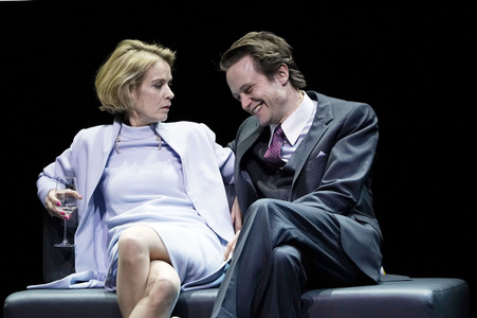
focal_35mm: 312
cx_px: 238
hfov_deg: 6.6
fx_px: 4131
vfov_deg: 4.4
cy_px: 159
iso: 4000
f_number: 6.3
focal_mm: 312
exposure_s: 1/160
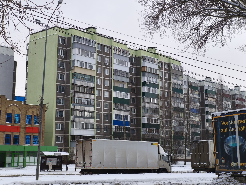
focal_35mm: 50
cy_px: 92
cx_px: 123
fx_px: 355
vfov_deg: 29.1
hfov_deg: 38.2
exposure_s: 1/161
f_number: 1.9
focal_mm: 7.1
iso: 50
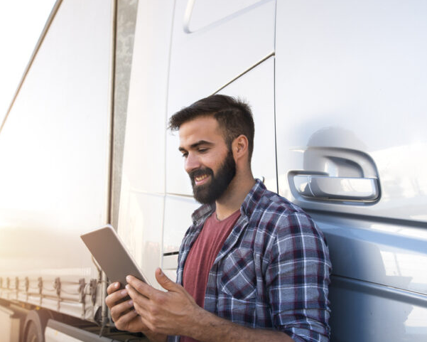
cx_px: 215
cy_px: 235
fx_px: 404
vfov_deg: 44.9
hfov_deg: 55.7
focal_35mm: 32
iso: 320
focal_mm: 20
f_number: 3.5
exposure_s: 1/800
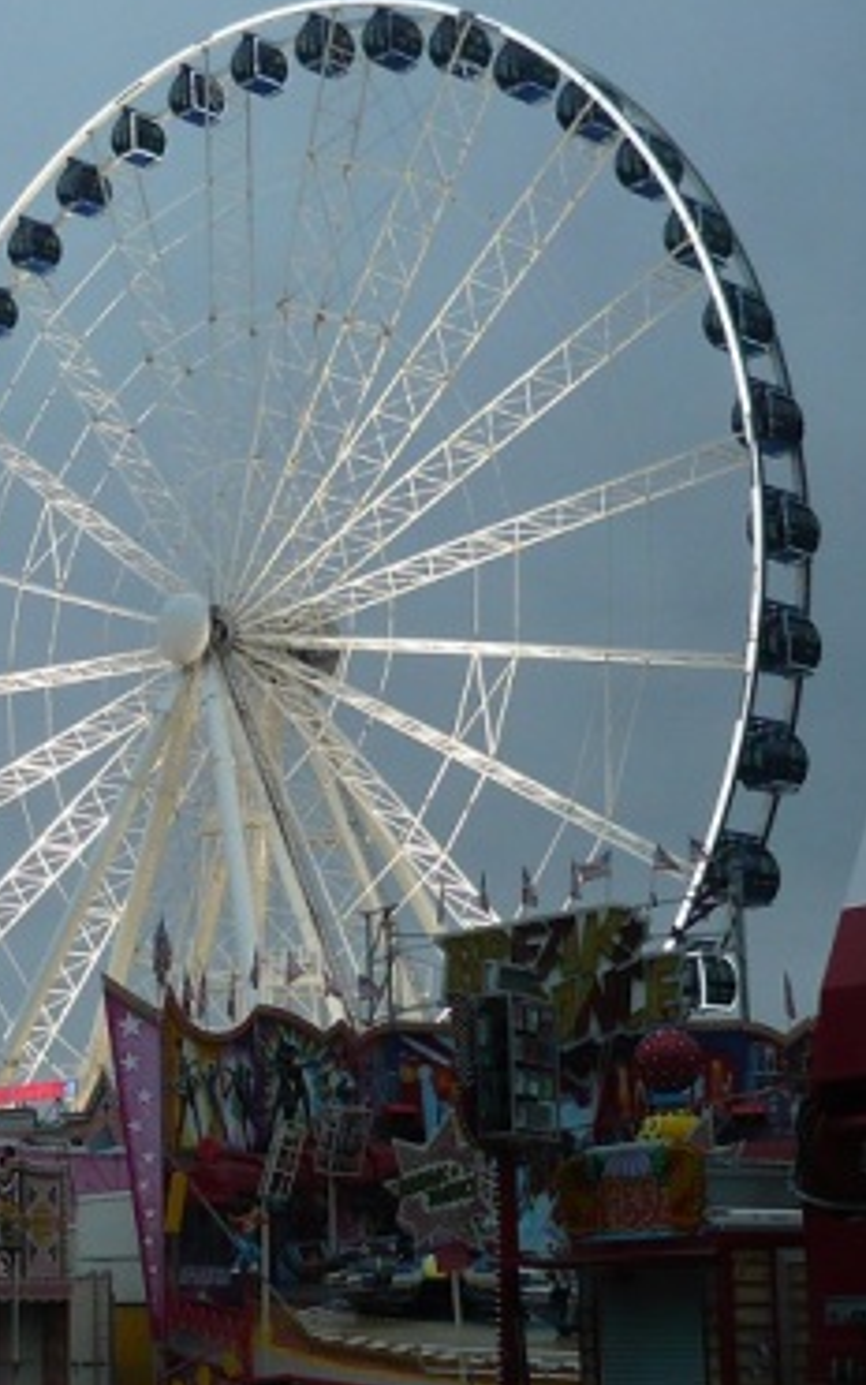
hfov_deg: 18.2
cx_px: 45
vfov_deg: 29.4
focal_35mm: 70
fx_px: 2642
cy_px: 692
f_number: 2.9
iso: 160
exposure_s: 1/30
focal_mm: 6
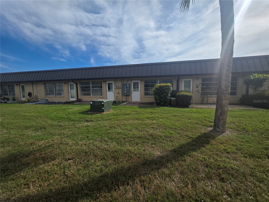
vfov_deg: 89.9
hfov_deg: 106.2
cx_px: 134
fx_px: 101
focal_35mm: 13
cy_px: 101
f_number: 1.9
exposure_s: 1/3502
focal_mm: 2.2
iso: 40
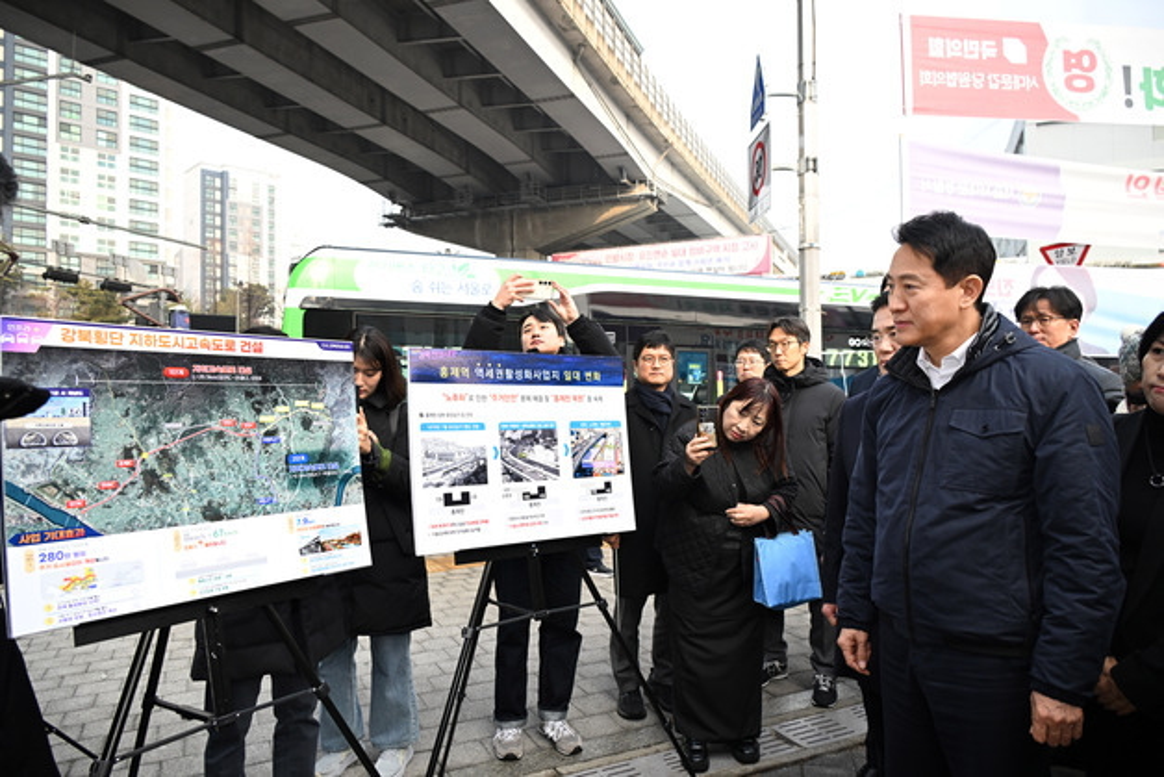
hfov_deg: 73.7
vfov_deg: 53.2
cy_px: 388
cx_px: 582
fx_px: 776
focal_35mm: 24
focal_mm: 24
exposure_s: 1/800
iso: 1000
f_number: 5
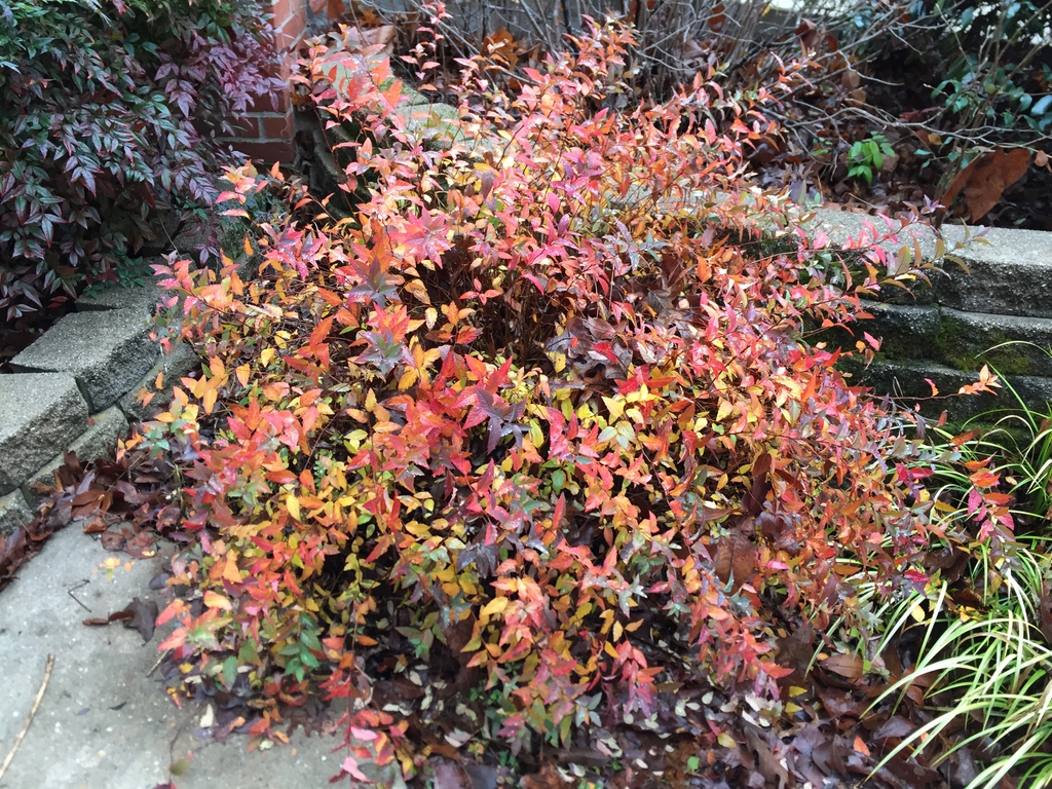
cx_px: 526
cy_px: 394
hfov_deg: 61.7
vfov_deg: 48.2
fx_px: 881
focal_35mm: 29
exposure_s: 1/30
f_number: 2.2
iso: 64
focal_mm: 4.15
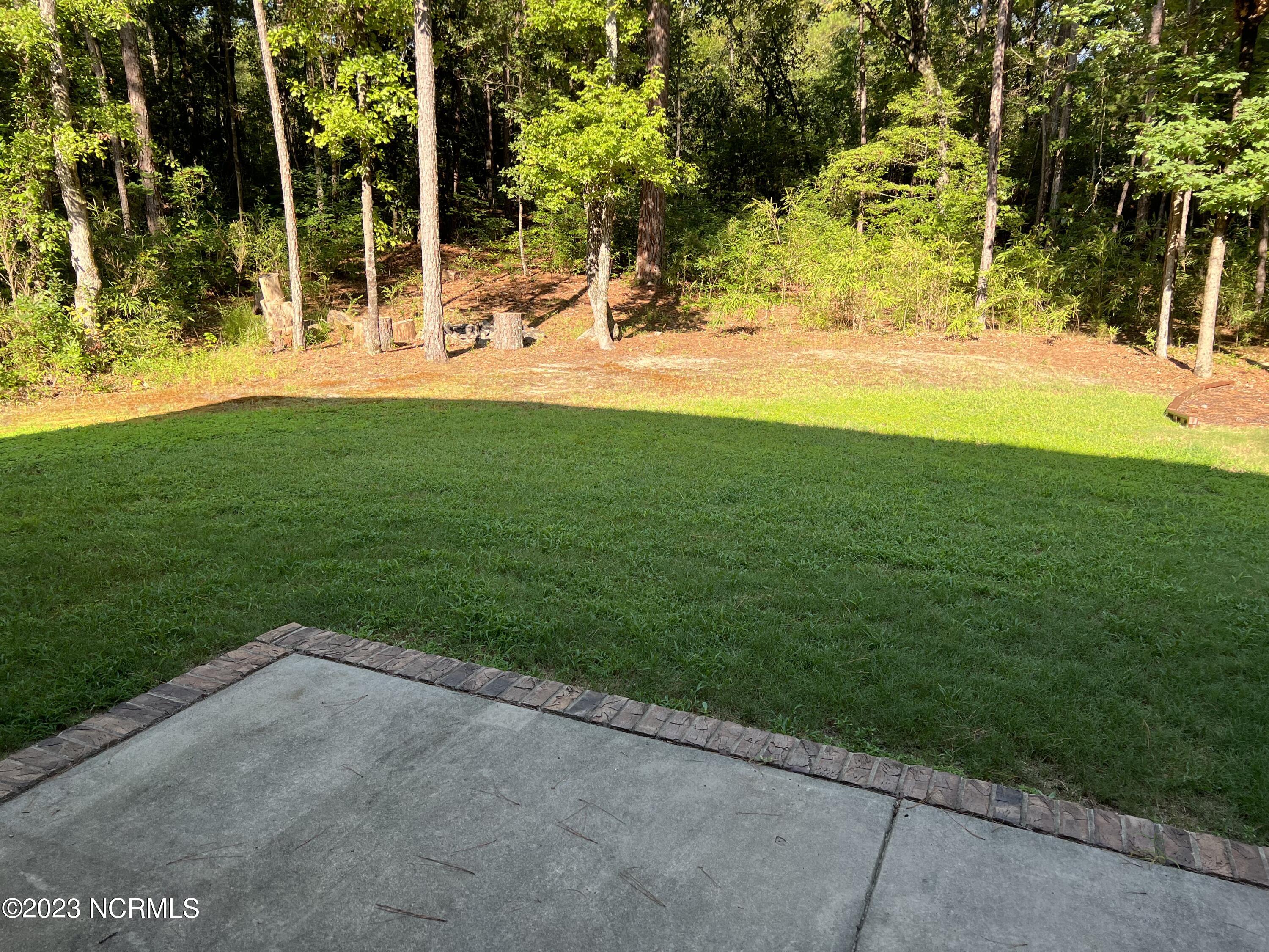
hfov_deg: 67.3
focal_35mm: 26
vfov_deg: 53.1
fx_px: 953
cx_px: 634
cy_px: 476
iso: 50
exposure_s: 1/670
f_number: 1.5
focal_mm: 5.7
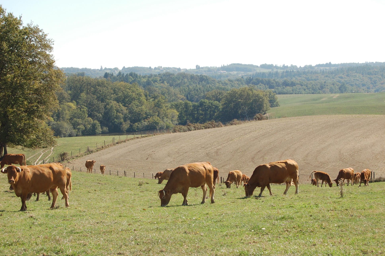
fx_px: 914
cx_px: 199
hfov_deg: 23.8
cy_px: 130
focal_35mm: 86
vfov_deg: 16.0
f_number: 7.1
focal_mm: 55
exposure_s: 1/200
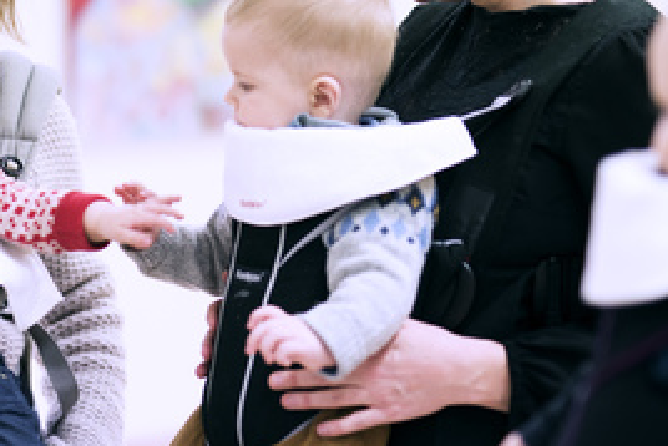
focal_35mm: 117
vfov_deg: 11.7
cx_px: 257
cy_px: 196
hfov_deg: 17.5
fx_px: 2172
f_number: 1.6
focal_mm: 50
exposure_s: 1/200
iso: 640
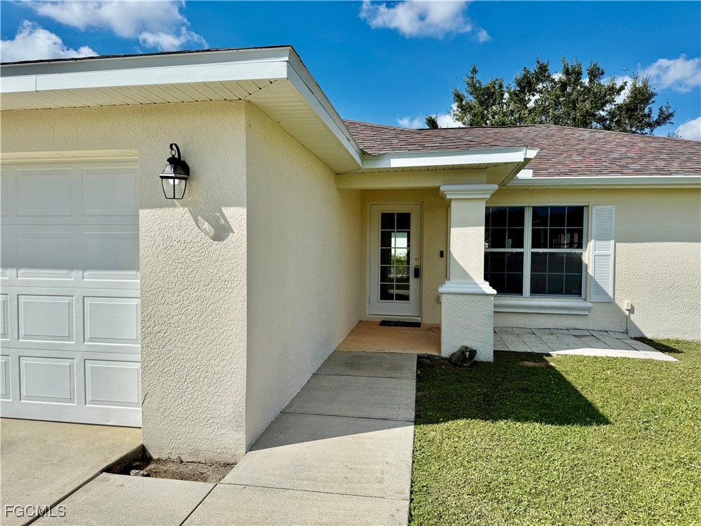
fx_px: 486
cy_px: 263
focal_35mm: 24
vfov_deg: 56.8
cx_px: 350
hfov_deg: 71.6
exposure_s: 1/9091
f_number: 1.78
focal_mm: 6.76
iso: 80
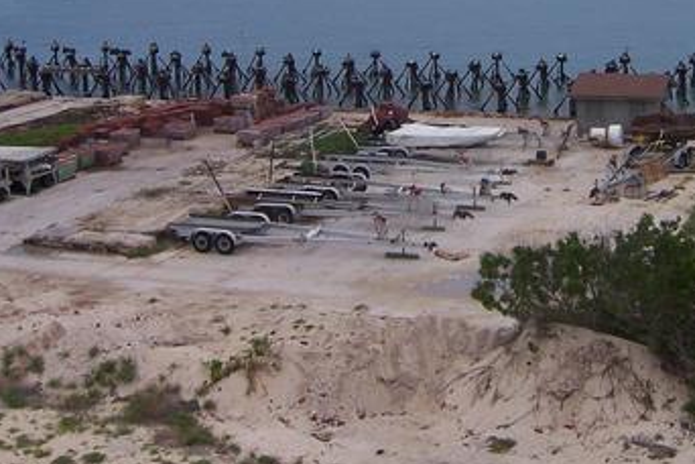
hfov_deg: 28.6
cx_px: 482
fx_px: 1351
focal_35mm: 70
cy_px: 20
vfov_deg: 19.0
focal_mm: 6
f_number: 4.8
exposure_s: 1/1000
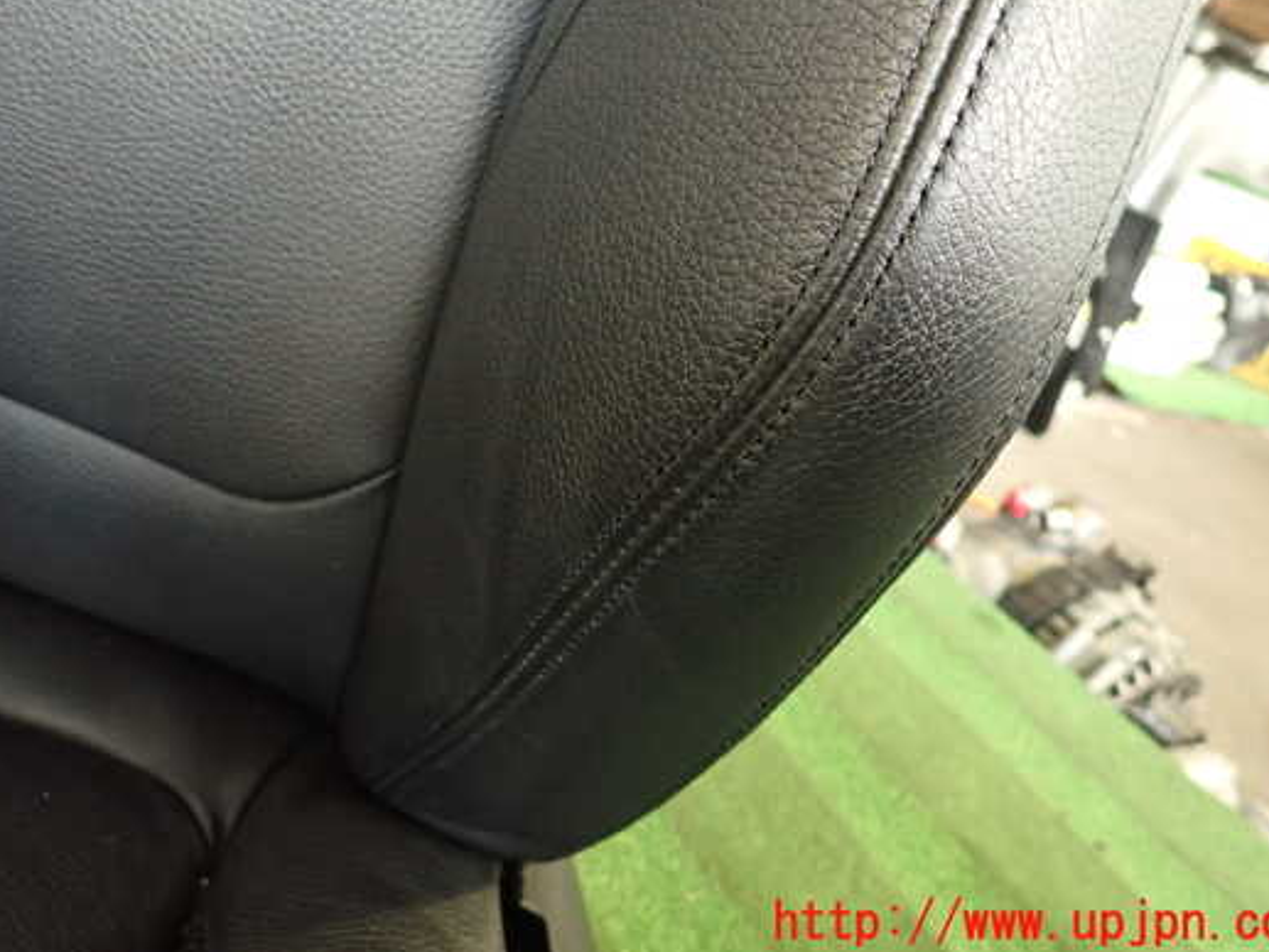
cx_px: 592
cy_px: 402
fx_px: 1063
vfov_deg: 48.1
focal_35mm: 29
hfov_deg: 61.6
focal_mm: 4.5
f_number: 2
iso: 640
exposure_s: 1/30
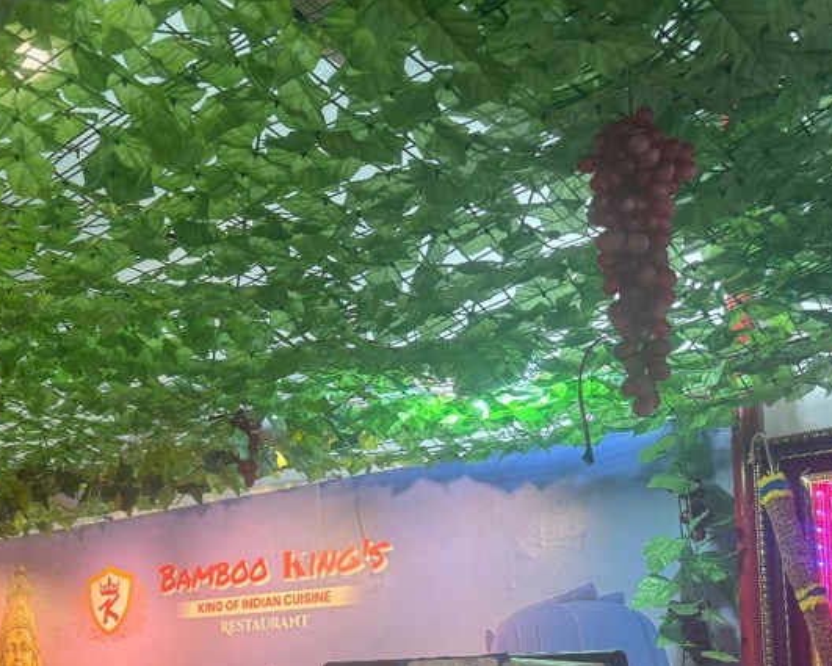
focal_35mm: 47
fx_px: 1158
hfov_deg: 37.4
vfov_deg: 30.7
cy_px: 600
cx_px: 110
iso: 125
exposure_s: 1/50
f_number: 1.78
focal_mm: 6.76
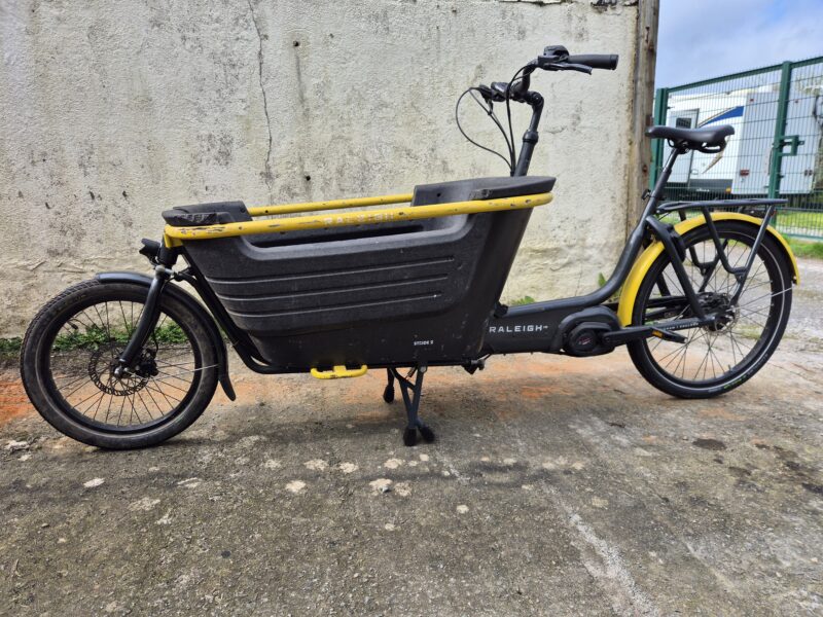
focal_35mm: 23
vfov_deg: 58.9
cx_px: 412
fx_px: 547
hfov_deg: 73.9
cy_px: 308
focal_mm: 5.4
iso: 25
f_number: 1.8
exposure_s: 1/798
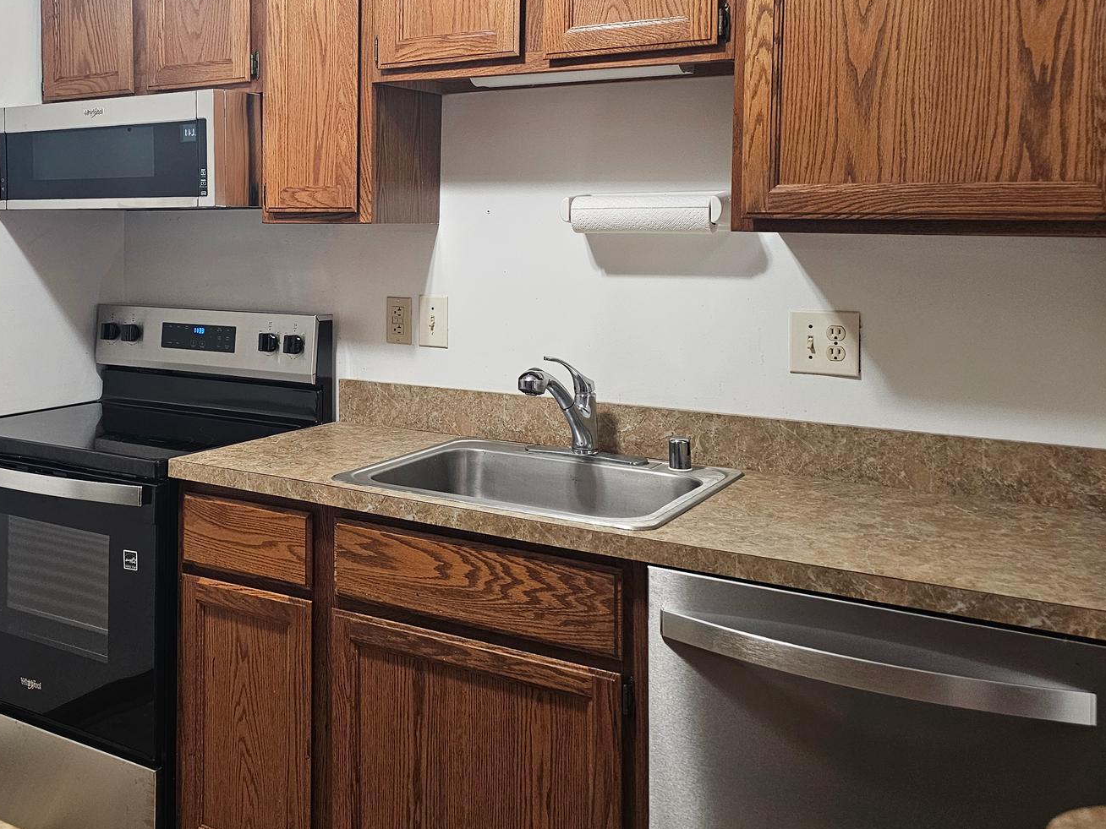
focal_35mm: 36
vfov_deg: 38.9
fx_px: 1150
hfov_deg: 50.1
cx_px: 340
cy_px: 237
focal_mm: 6.3
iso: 400
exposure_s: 1/120
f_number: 1.7
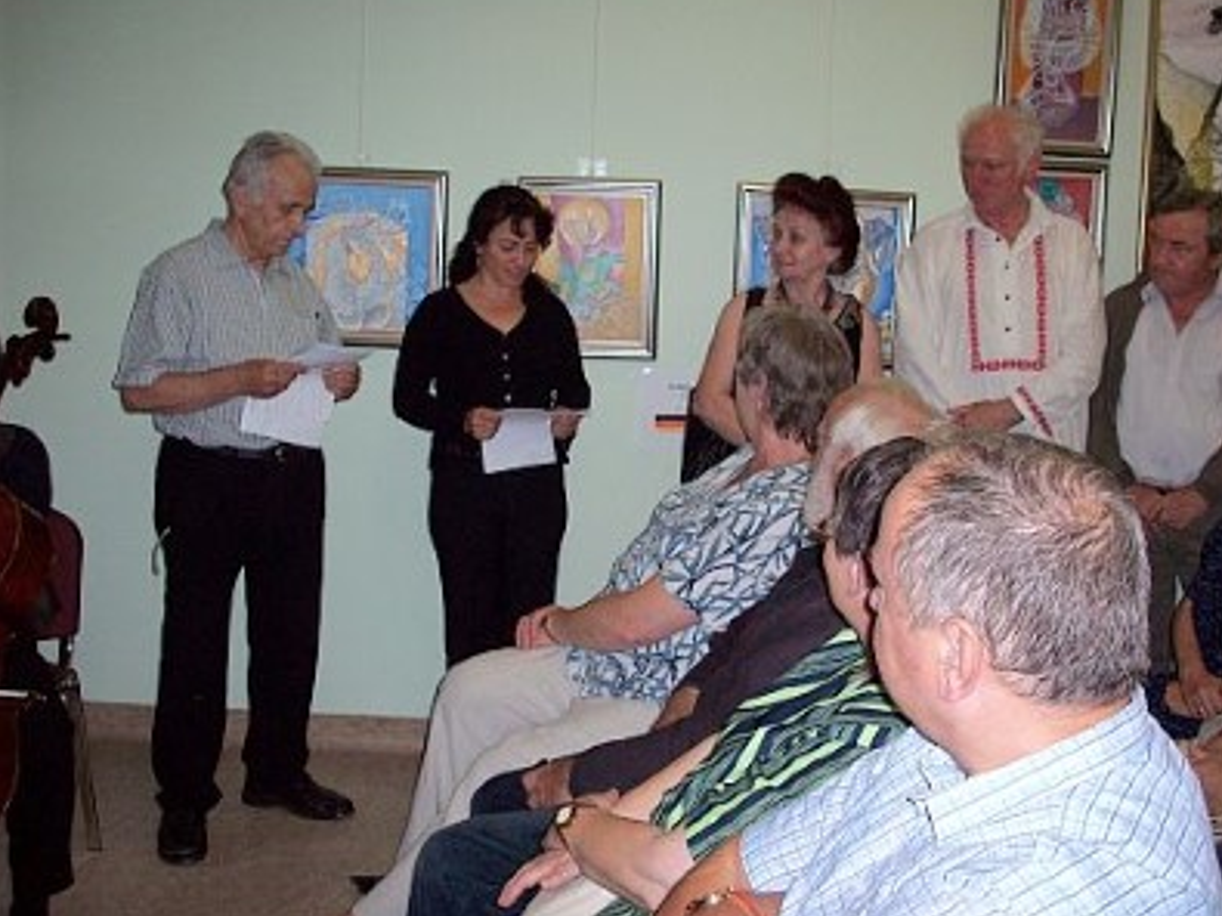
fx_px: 1412
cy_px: 452
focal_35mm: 40
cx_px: 651
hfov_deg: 46.8
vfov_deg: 35.9
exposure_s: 1/64
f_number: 2.8
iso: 80
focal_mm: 6.2
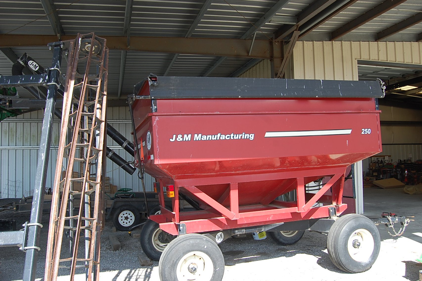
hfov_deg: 62.0
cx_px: 211
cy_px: 140
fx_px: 351
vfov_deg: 43.5
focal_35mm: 30
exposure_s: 1/160
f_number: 6.3
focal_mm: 20
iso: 200
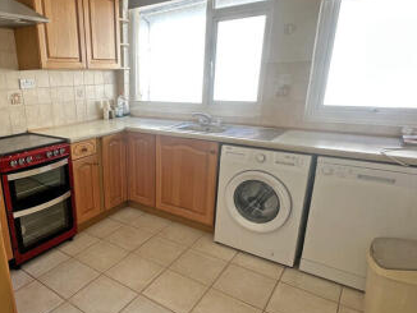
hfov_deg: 66.6
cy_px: 169
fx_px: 301
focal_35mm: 25
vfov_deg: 54.9
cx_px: 125
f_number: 2.2
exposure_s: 1/99
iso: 50
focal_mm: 2.22
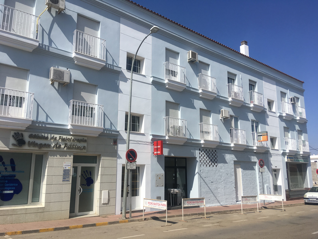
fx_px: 266
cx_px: 159
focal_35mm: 29
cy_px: 120
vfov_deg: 48.2
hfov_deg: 61.7
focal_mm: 4.15
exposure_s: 1/2481
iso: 25
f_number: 2.2
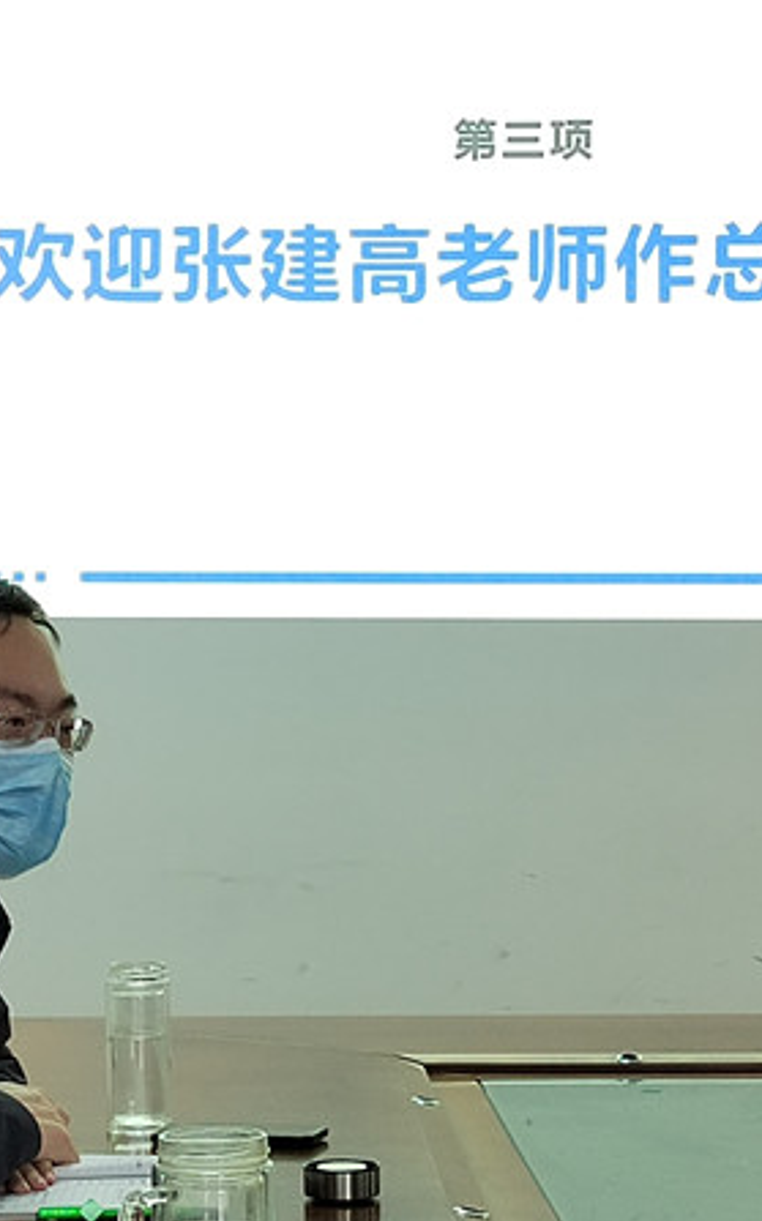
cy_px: 612
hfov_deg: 15.5
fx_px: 2794
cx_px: 325
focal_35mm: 84
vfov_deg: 24.6
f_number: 1.9
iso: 1188
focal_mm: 5.52
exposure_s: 1/100
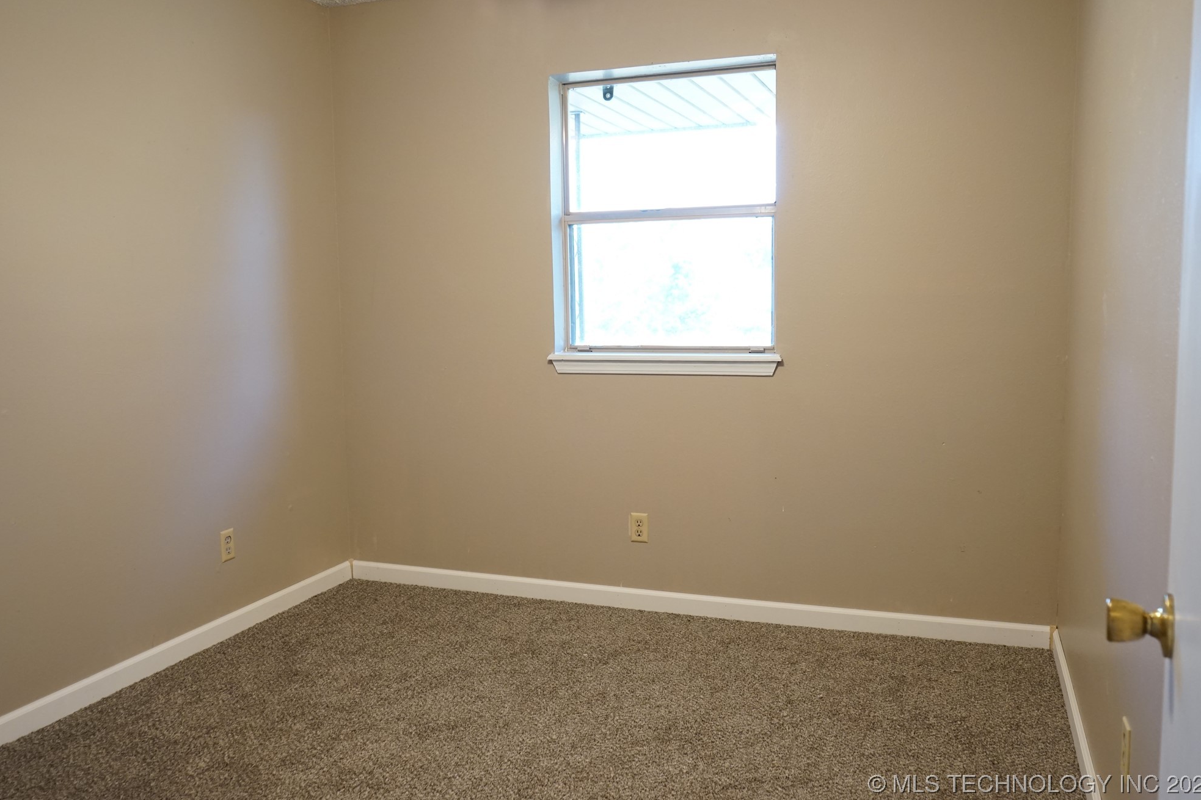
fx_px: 967
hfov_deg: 63.7
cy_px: 394
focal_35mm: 29
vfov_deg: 44.9
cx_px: 601
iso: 1600
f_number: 5.6
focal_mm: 28
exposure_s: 1/80
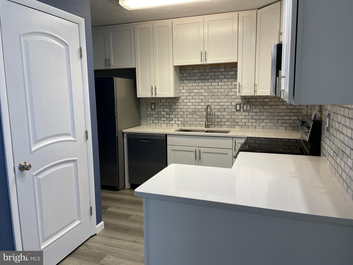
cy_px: 132
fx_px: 265
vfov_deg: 53.1
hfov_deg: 67.3
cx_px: 176
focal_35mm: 26
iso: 80
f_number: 1.6
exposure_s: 1/120
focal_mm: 4.2
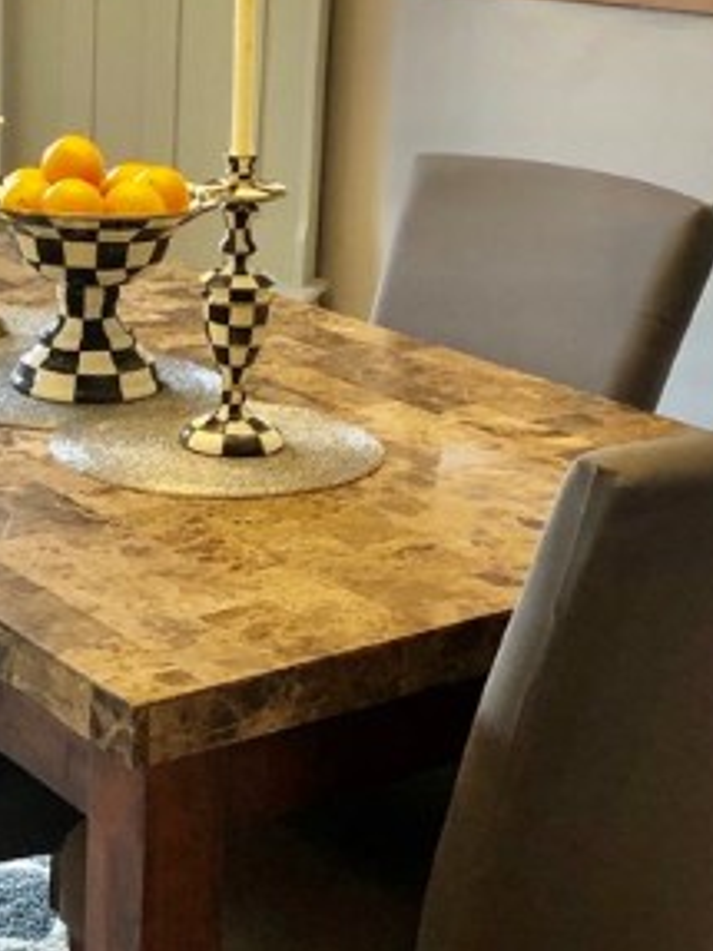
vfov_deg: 26.0
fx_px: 2061
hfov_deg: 19.5
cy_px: 381
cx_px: 179
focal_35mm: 75
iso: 40
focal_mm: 3.99
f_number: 1.8
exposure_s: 1/24
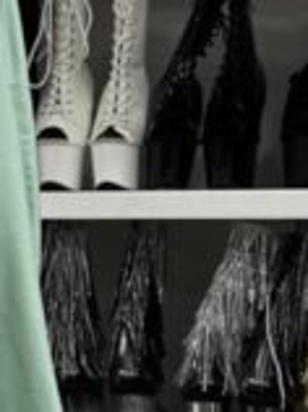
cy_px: 282
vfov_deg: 19.8
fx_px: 1178
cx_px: -191
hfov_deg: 13.8
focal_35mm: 99
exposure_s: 1/60
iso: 100
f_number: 1.5
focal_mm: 5.7
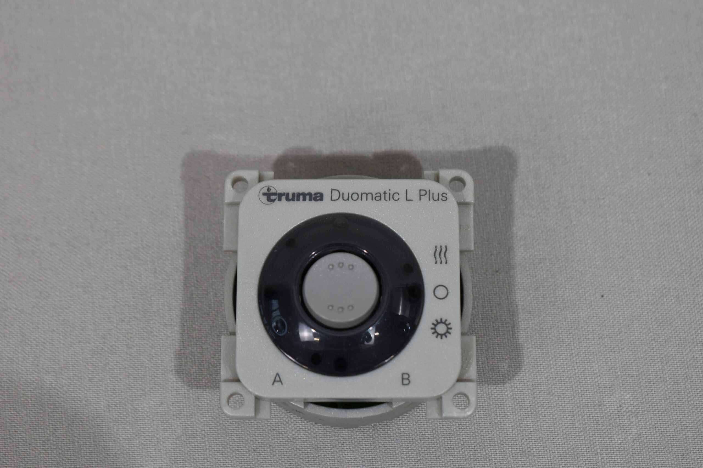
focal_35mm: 82
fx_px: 1611
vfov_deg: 16.6
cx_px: 352
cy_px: 234
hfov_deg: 24.6
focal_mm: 55
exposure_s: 1/60
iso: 400
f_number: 5.6
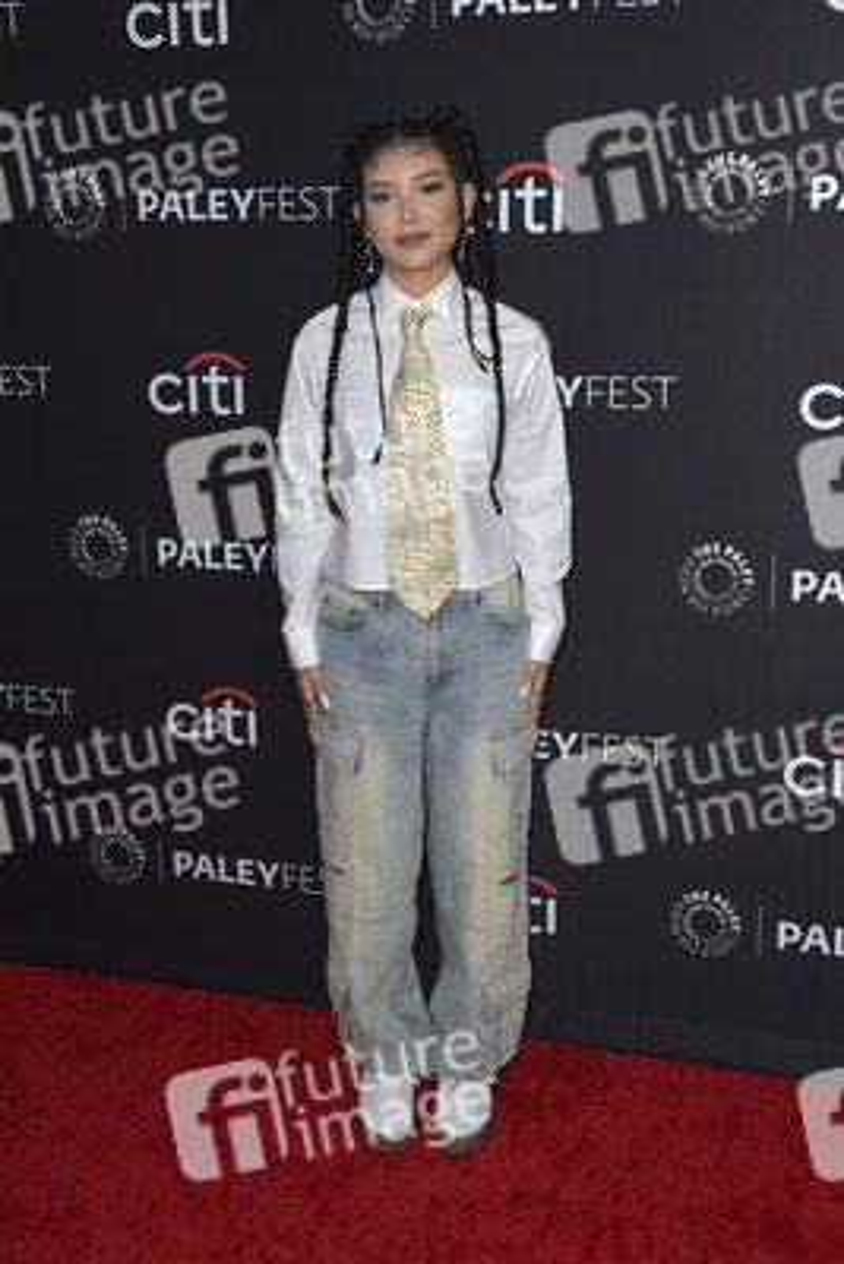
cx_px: 422
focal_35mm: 38
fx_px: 1335
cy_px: 632
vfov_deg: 50.7
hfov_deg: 35.1
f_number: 6.3
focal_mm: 38
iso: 320
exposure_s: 1/200
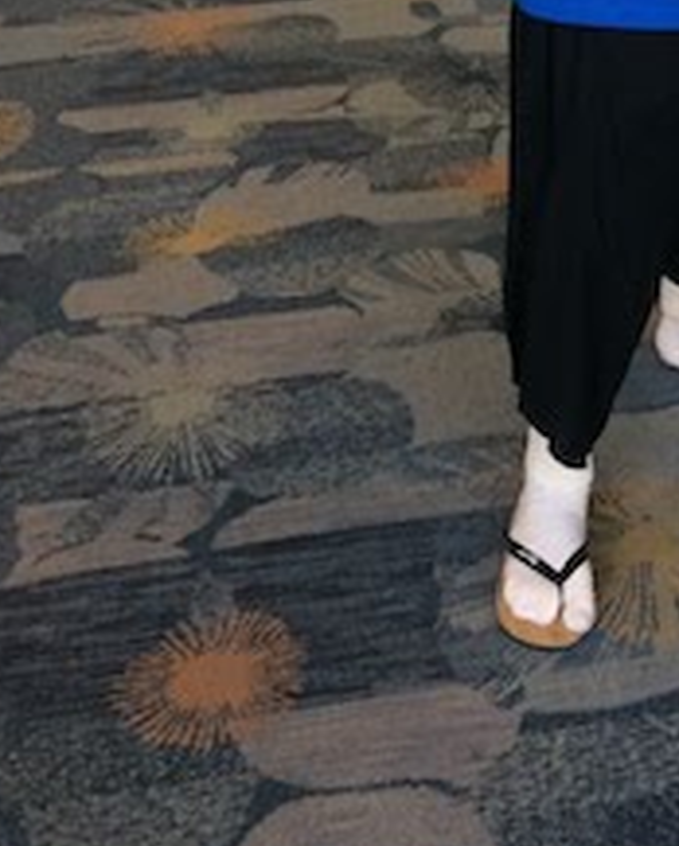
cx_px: 656
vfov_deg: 22.9
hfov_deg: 19.9
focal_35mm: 75
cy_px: -218
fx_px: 1881
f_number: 2.2
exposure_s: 1/30
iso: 80
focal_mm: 4.15
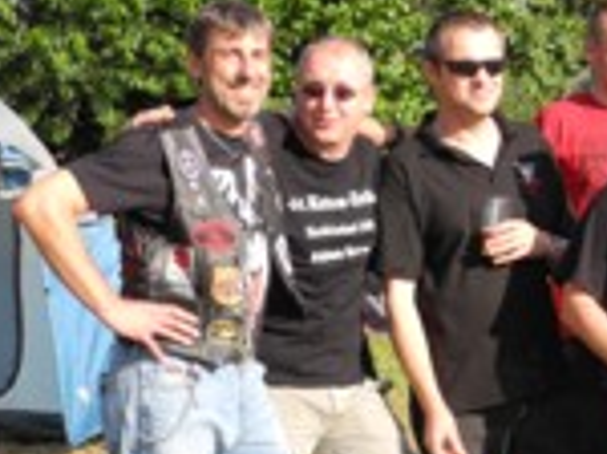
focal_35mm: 163
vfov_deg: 9.1
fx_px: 2854
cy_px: 280
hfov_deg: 11.9
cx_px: 749
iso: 100
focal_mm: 13
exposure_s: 1/458
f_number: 3.5
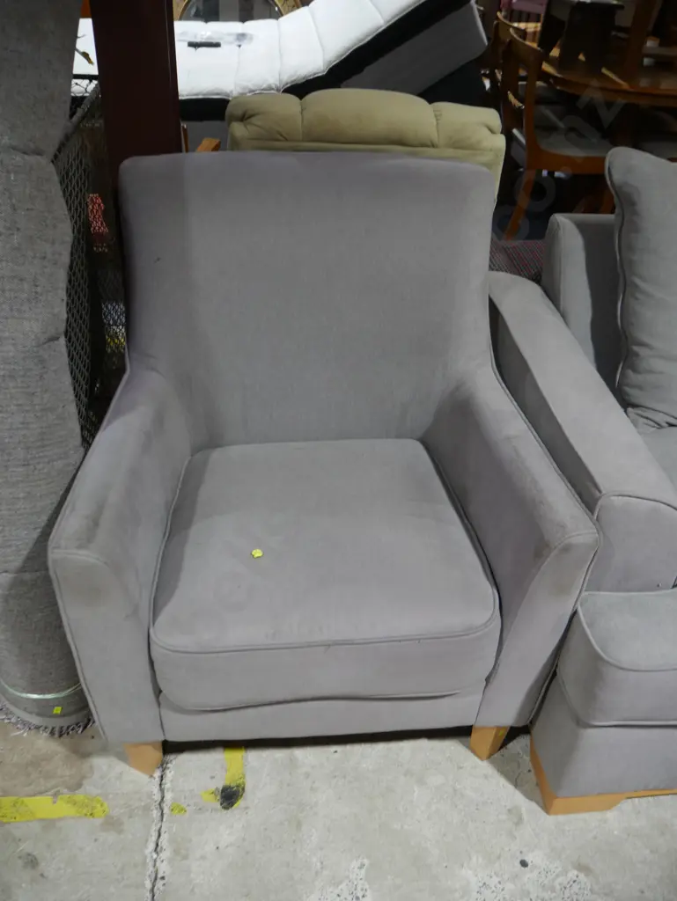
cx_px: 338
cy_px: 450
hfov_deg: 49.8
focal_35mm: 28
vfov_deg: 63.4
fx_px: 730
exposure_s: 1/60
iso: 320
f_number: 3.5
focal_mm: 14
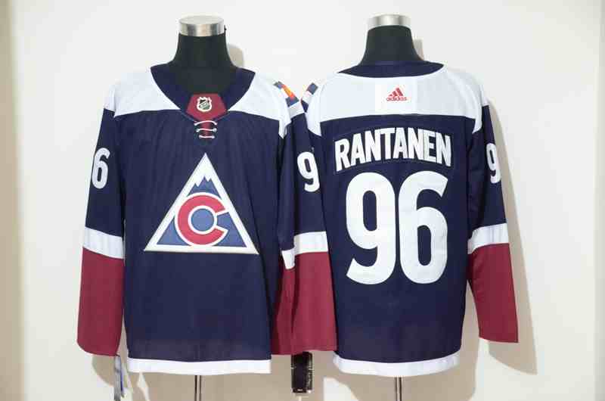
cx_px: 302
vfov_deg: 14.6
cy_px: 200
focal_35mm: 93
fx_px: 1560
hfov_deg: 22.0
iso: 4000
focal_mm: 62
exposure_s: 1/5
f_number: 5
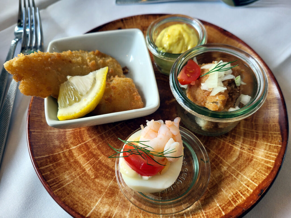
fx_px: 219
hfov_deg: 67.3
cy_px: 109
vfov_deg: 53.1
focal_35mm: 26
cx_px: 146
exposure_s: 1/100
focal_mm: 5.4
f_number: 1.8
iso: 100
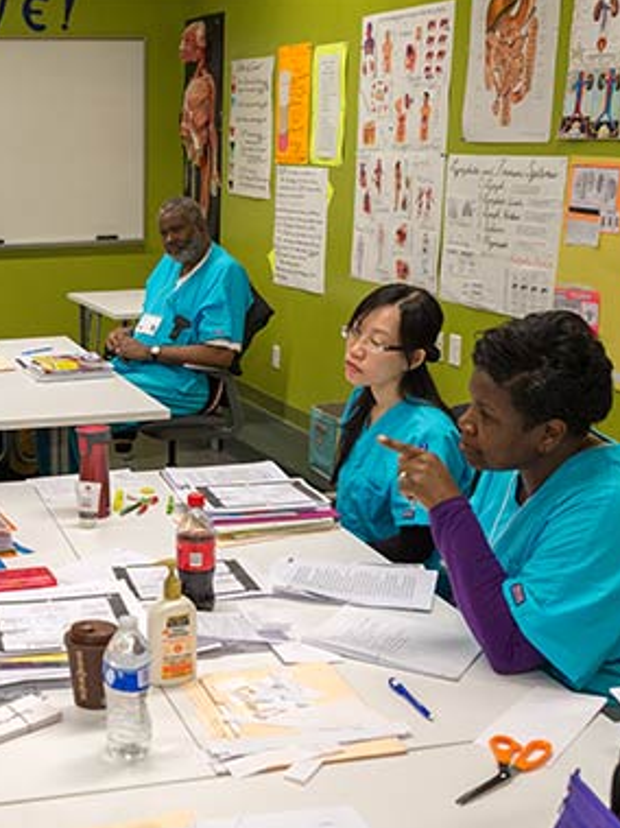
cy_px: 412
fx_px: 1195
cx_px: 61
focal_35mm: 50
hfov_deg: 28.0
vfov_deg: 38.2
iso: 1250
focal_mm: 34
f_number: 5.6
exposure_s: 1/250
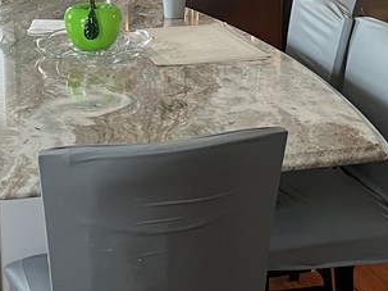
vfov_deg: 16.6
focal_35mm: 88
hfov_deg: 21.6
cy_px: 53
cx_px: 14
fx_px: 986
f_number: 1.6
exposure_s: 1/60
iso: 200
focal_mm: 5.1
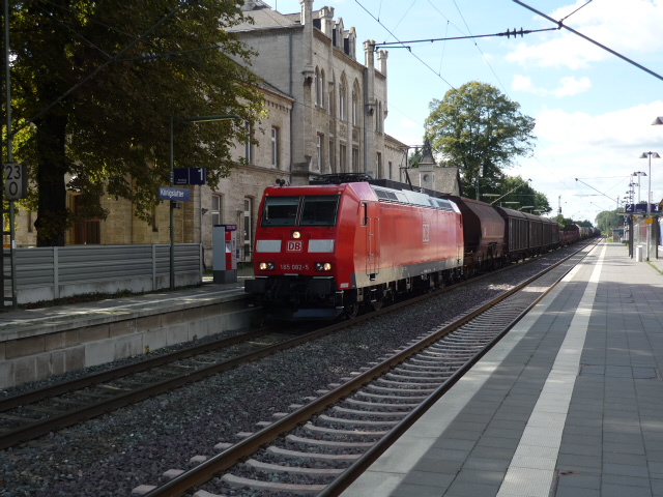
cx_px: 332
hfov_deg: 45.8
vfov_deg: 35.1
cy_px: 248
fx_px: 785
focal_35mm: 41
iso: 100
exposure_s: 1/500
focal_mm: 6.8
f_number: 3
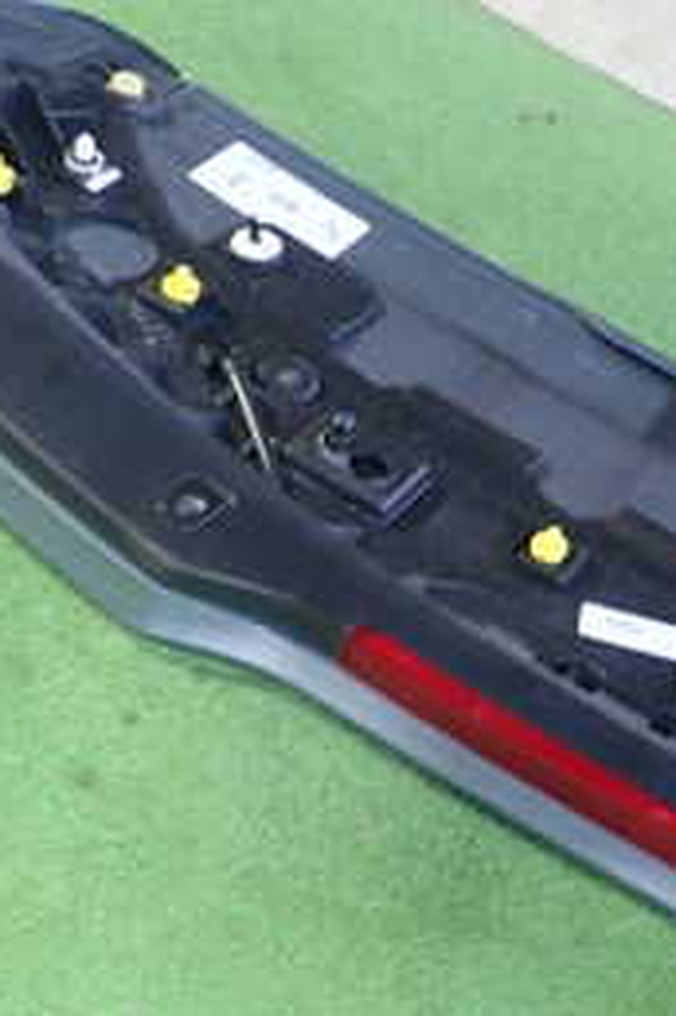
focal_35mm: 60
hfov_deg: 21.2
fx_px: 1692
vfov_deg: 33.2
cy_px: 660
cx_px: 778
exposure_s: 1/30
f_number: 2
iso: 320
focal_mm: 4.5
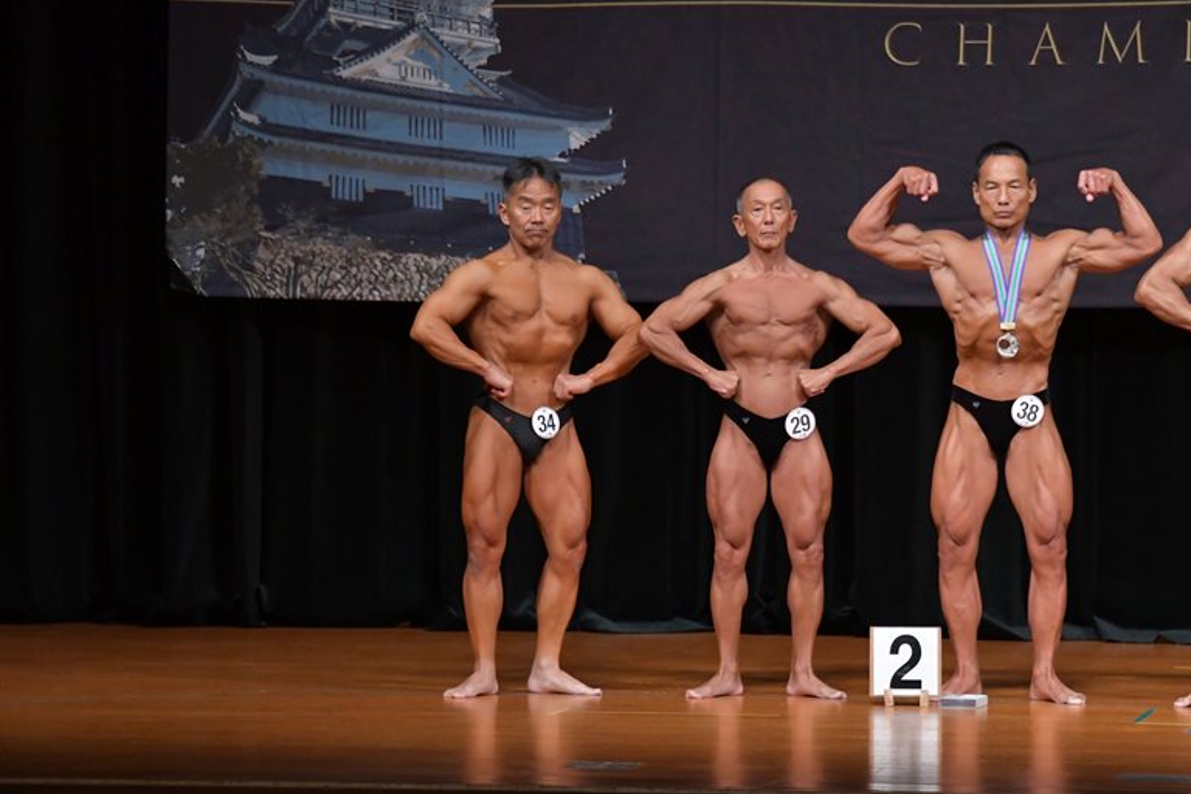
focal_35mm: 227
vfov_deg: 6.1
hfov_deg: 9.1
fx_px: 7509
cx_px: 596
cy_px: 397
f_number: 5.6
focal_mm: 150
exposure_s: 1/400
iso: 4000
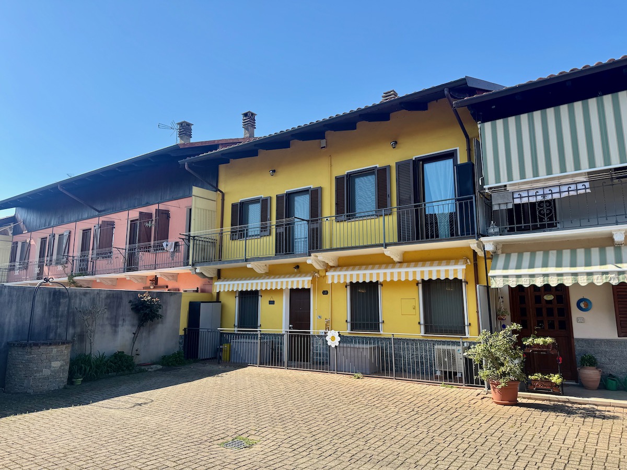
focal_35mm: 24
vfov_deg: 56.8
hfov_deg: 71.6
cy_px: 235
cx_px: 314
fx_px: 435
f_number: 1.78
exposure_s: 1/2415
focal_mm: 6.76
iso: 80
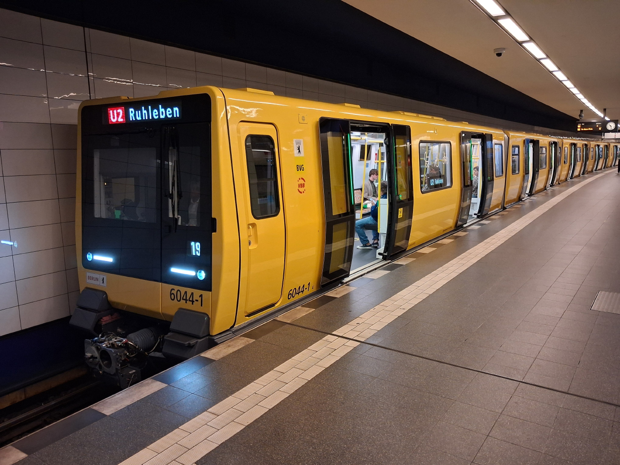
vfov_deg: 51.4
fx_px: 484
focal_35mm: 27
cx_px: 310
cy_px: 232
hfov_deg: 65.3
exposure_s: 1/60
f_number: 1.8
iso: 320
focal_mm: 4
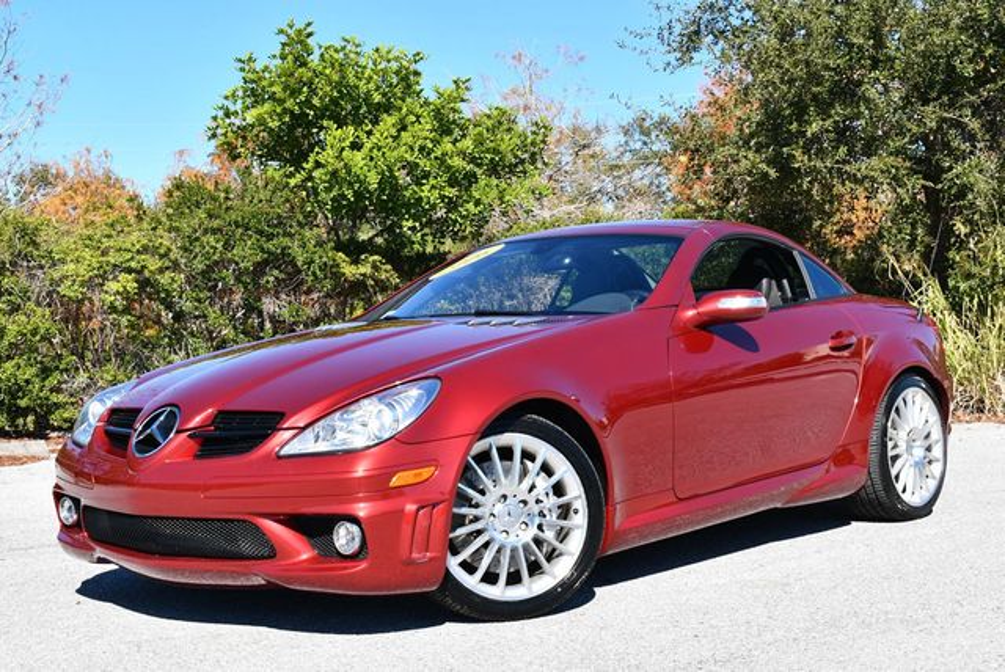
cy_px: 336
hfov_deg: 35.6
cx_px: 502
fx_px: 1565
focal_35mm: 56
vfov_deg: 24.2
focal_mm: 28
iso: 125
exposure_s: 1/250
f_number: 8
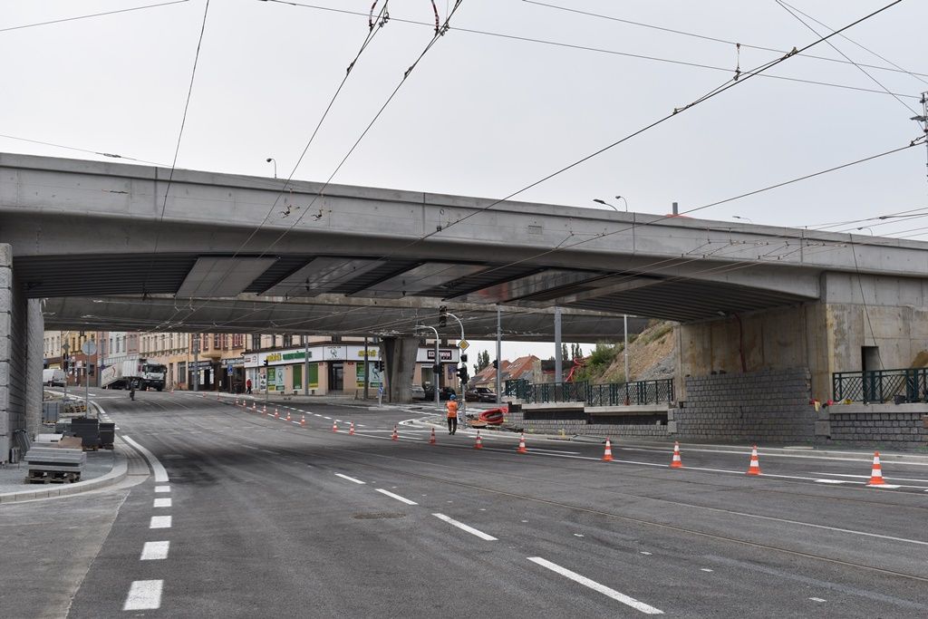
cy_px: 310
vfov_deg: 29.9
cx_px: 464
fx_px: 1160
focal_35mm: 45
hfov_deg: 43.6
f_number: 8
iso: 100
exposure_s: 1/250
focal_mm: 30
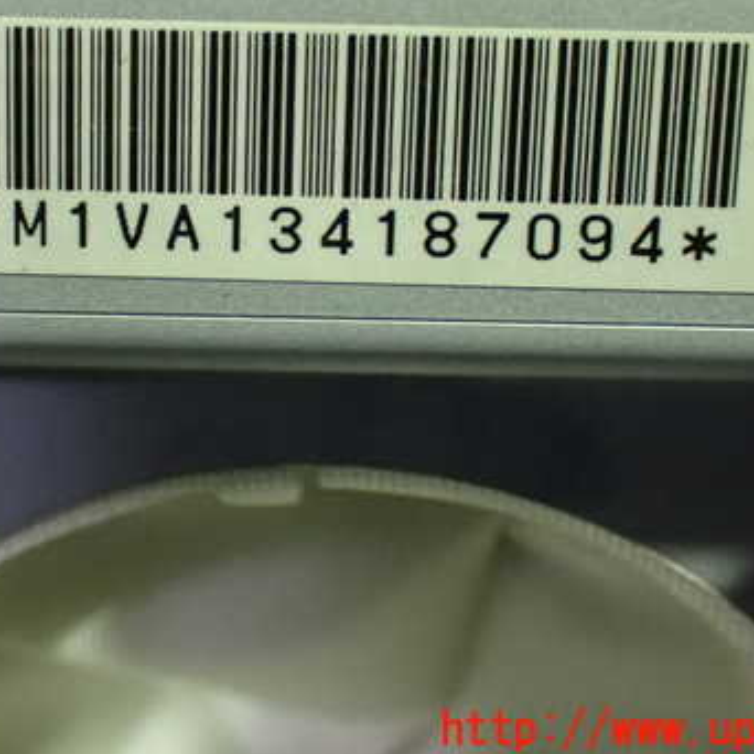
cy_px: 262
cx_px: 278
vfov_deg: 28.9
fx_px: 1454
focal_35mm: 59
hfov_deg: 29.0
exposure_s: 1/40
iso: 1600
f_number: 2.7
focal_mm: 6.83
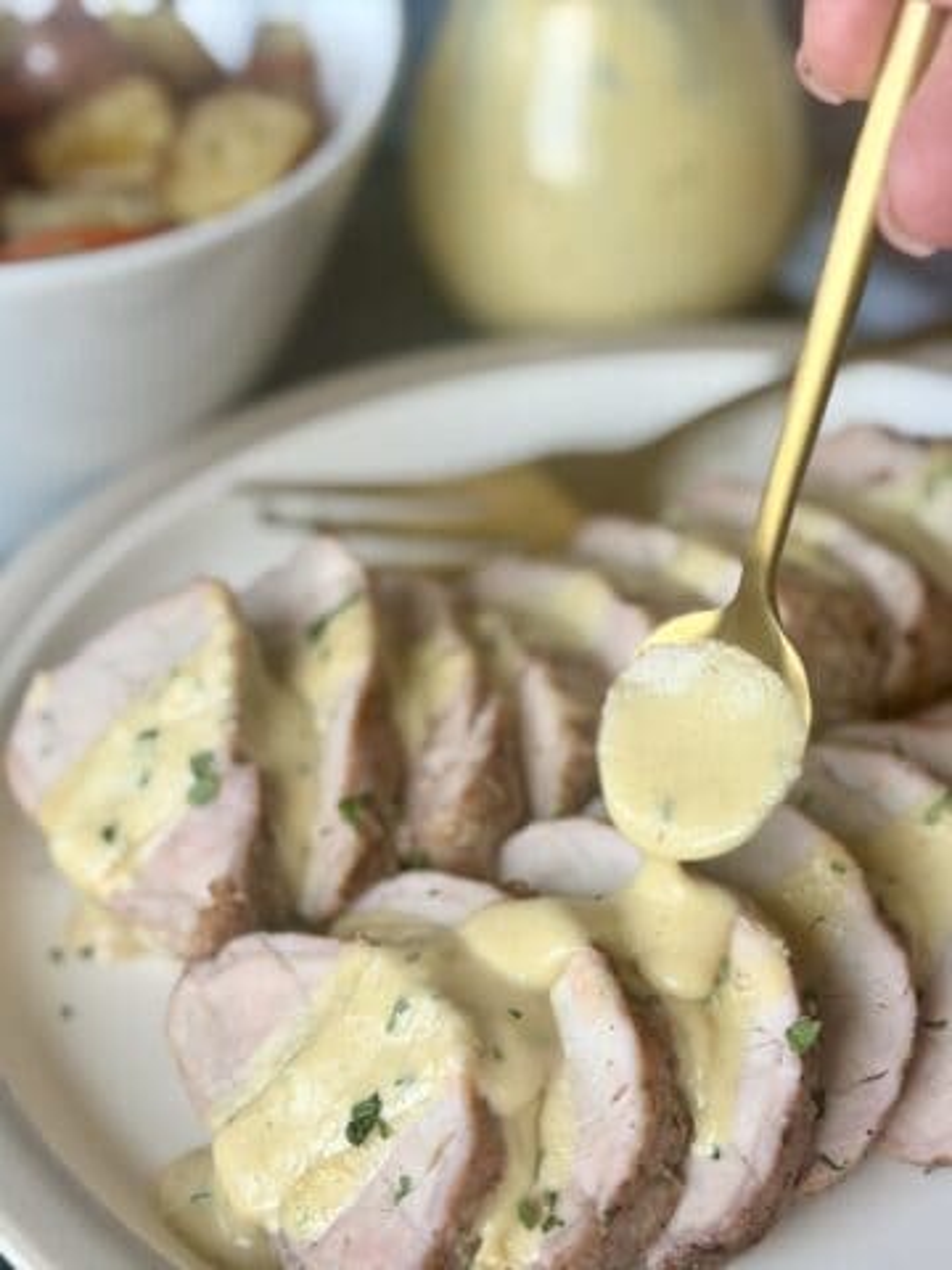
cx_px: 476
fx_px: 1760
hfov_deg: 30.3
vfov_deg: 39.7
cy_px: 635
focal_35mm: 48
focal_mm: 6.76
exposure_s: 1/60
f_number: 1.78
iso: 64
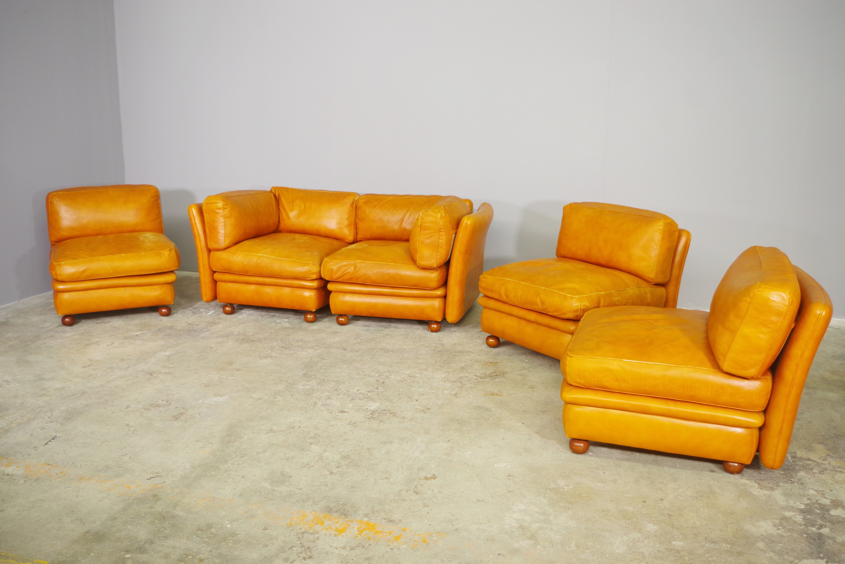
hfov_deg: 60.3
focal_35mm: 31
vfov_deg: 42.3
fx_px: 728
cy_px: 282
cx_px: 422
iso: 800
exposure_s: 1/20
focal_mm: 21.25
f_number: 4
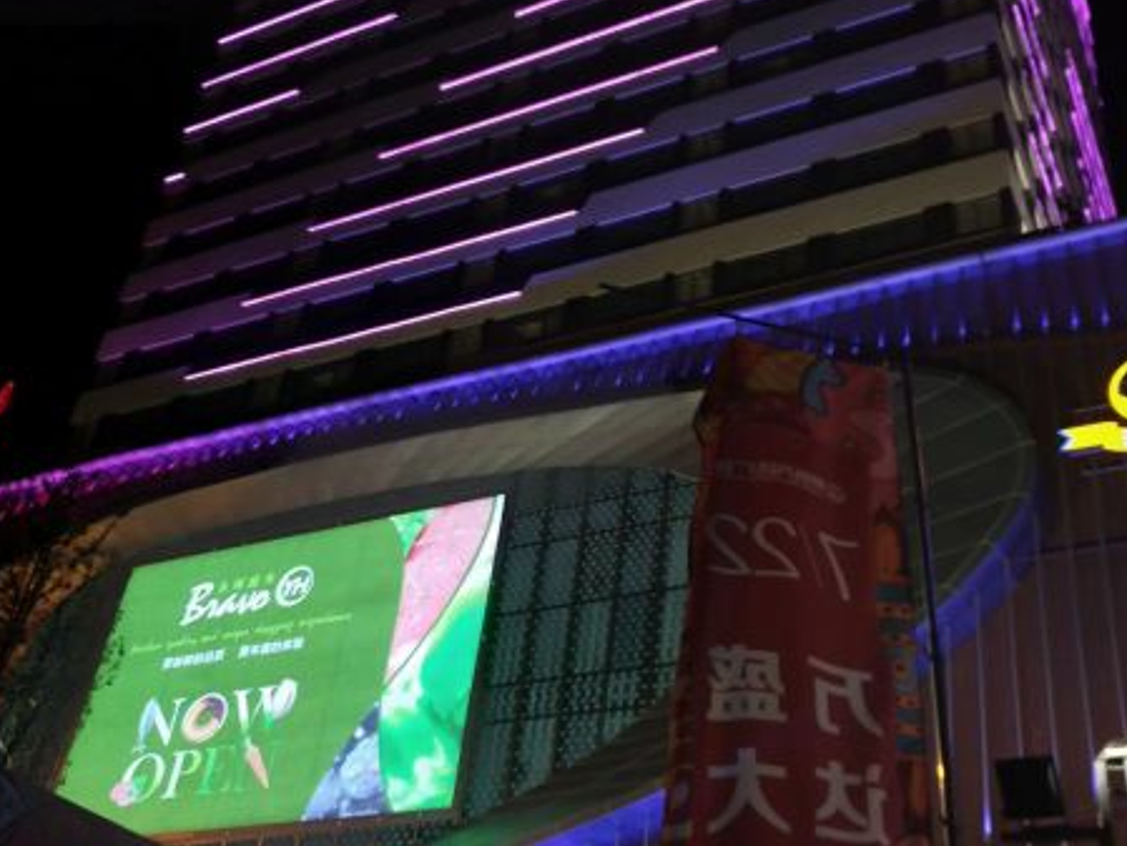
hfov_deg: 47.8
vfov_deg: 36.8
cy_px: 402
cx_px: 631
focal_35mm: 39
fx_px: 1270
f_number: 1.8
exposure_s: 1/100
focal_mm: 4.36
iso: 100
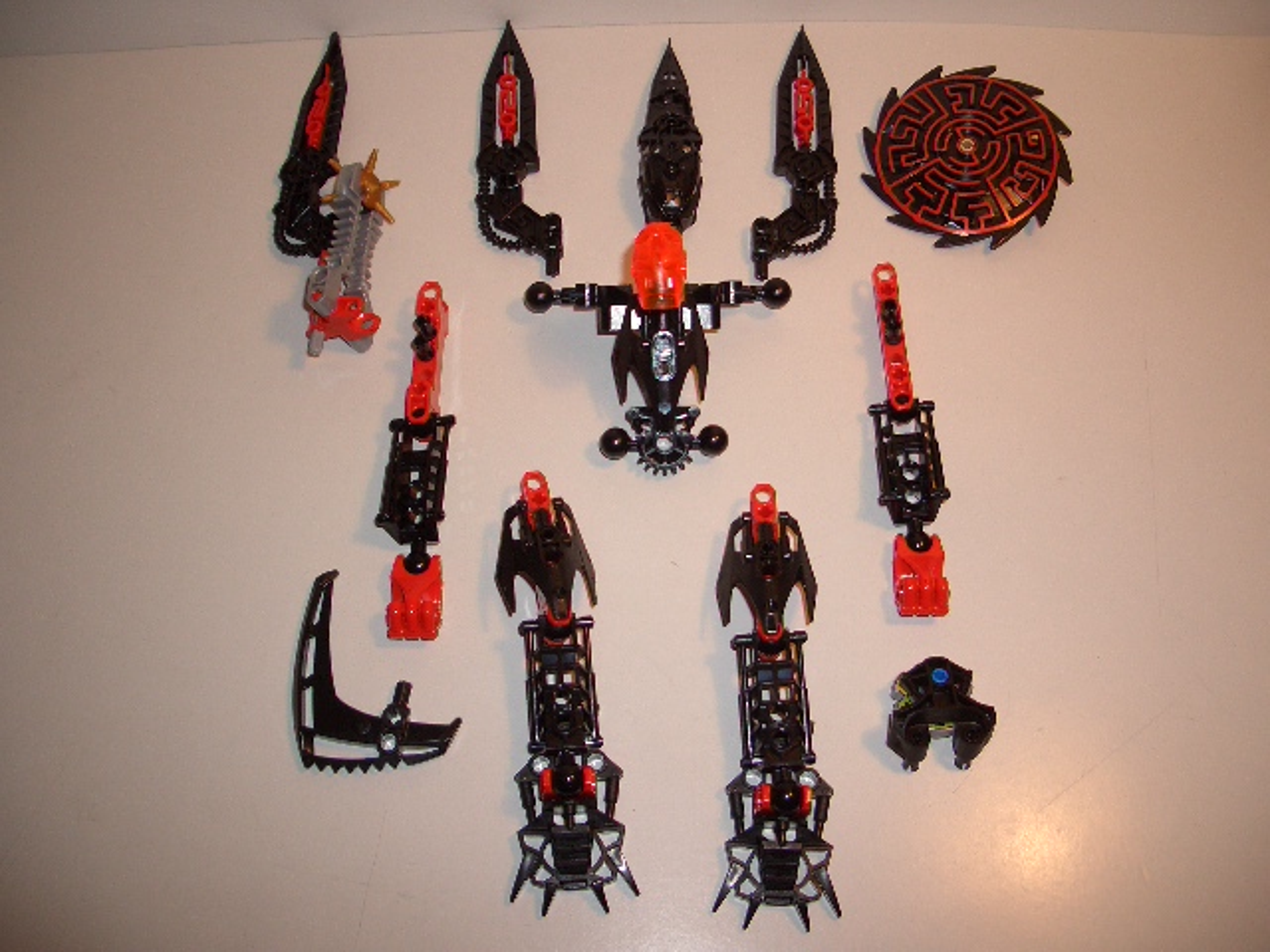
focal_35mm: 35
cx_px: 635
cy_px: 476
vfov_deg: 40.7
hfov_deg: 52.6
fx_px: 1284
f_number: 2.6
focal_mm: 5.8
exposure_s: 1/60
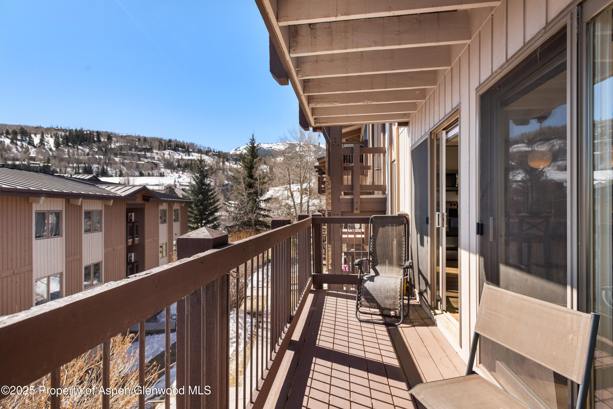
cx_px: 306
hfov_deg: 93.3
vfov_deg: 70.5
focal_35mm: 17
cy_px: 204
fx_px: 290
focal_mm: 17
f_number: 7.1
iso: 160
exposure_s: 1/125
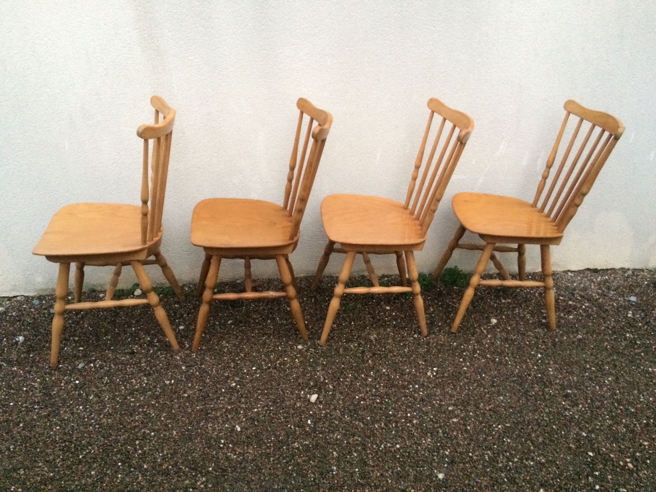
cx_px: 328
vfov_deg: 48.2
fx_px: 550
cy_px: 246
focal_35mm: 29
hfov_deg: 61.7
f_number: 2.2
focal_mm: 4.15
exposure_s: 1/17
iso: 400
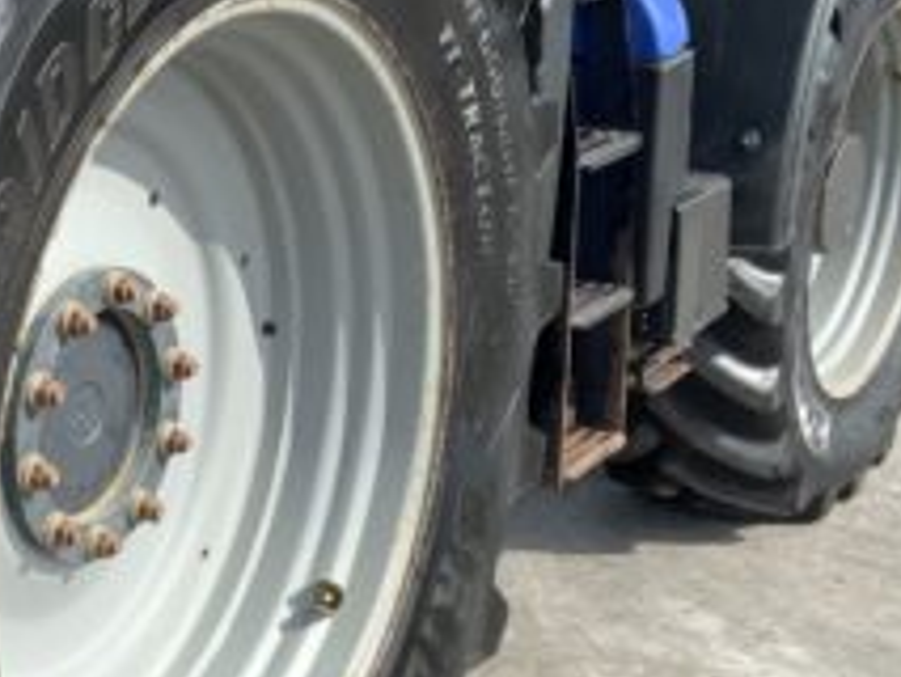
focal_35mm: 87
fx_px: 2266
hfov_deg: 22.1
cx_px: 135
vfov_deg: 17.0
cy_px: 449
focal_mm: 3
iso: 16
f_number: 1.8
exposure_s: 1/435
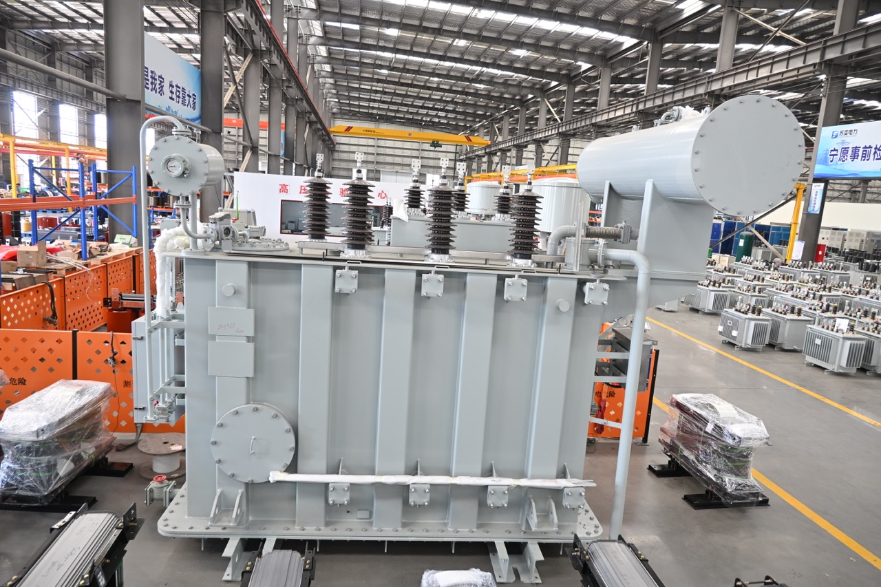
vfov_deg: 53.1
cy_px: 294
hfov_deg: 73.8
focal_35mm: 24
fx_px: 587
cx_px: 440
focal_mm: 16
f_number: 4
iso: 320
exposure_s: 1/60
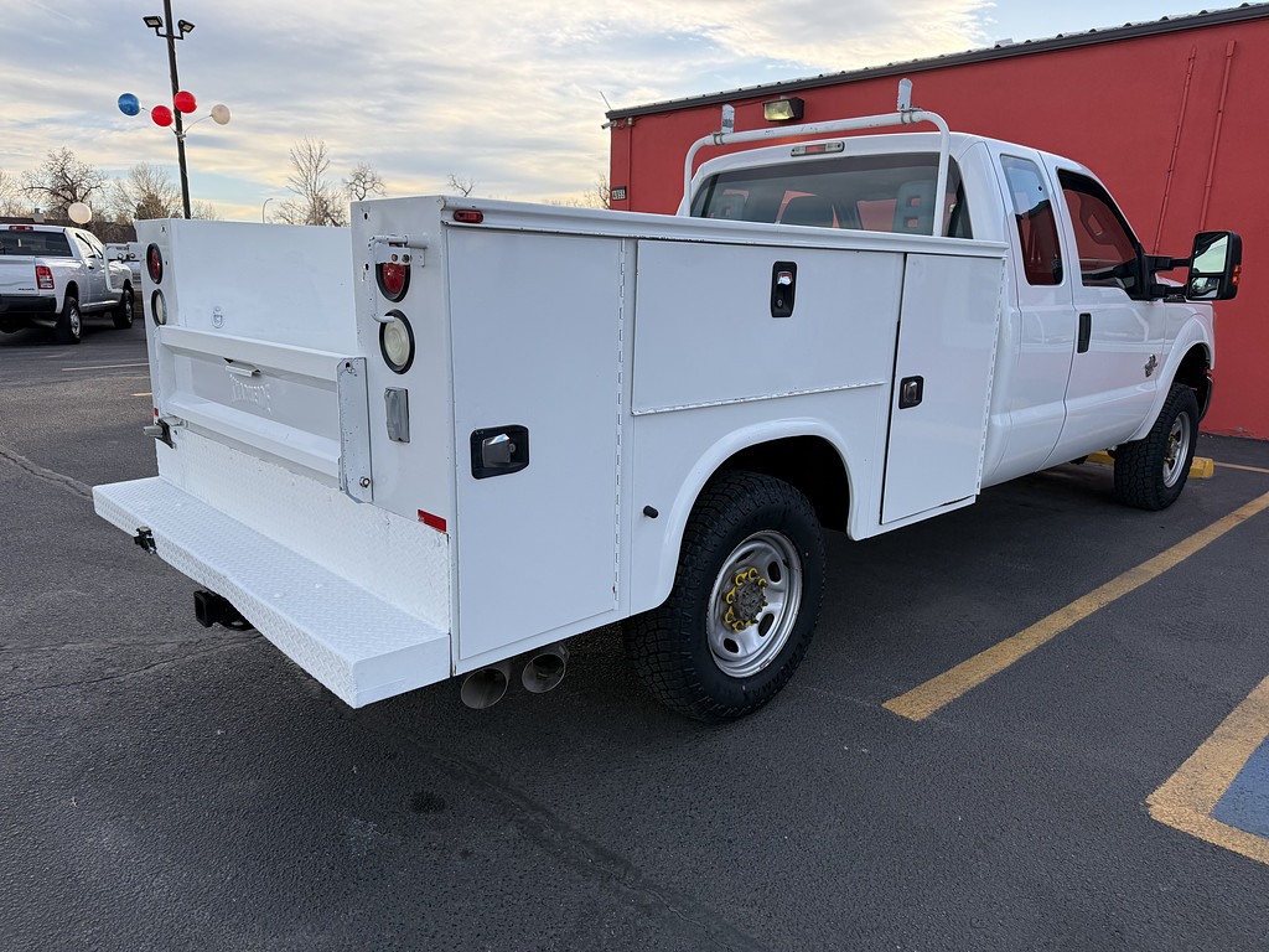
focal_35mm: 24
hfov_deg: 71.6
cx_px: 634
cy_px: 476
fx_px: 880
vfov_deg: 56.8
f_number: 1.78
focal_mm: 6.76
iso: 100
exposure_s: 1/1139
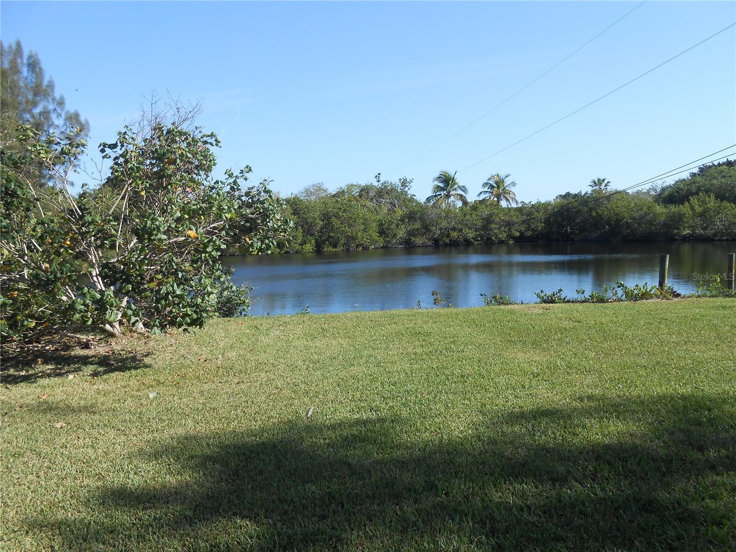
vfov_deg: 53.1
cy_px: 276
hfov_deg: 67.3
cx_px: 368
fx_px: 553
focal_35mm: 26
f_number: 3.5
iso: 80
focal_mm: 4.6
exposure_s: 1/500
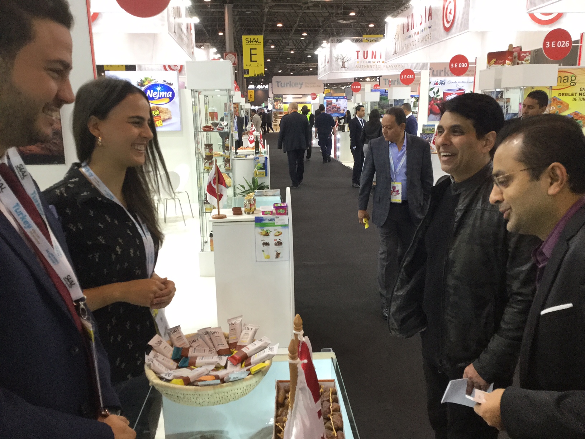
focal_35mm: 31
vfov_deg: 45.4
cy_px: 220
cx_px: 292
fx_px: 524
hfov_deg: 58.4
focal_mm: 3.3
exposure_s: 1/33
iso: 64
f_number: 2.4
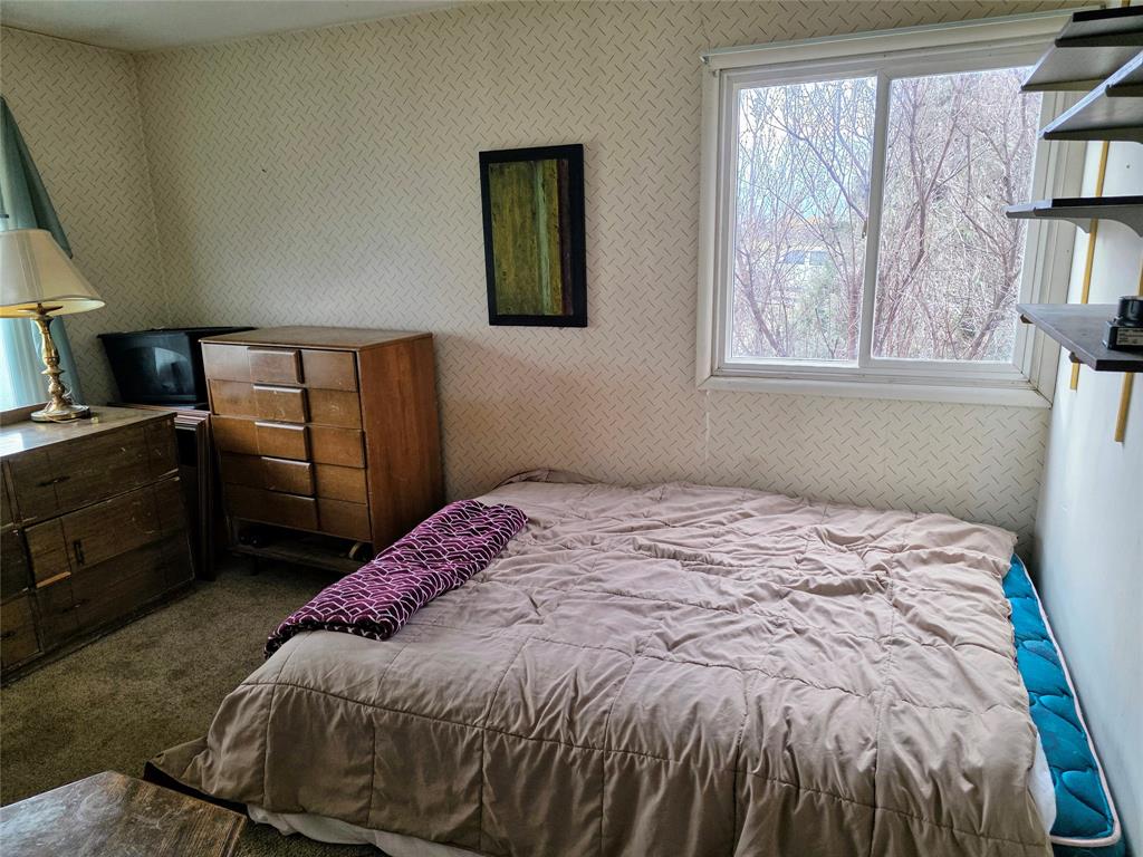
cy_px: 428
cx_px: 572
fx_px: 759
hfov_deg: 73.9
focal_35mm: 23
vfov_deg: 58.9
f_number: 1.7
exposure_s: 1/180
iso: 160
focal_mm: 6.3
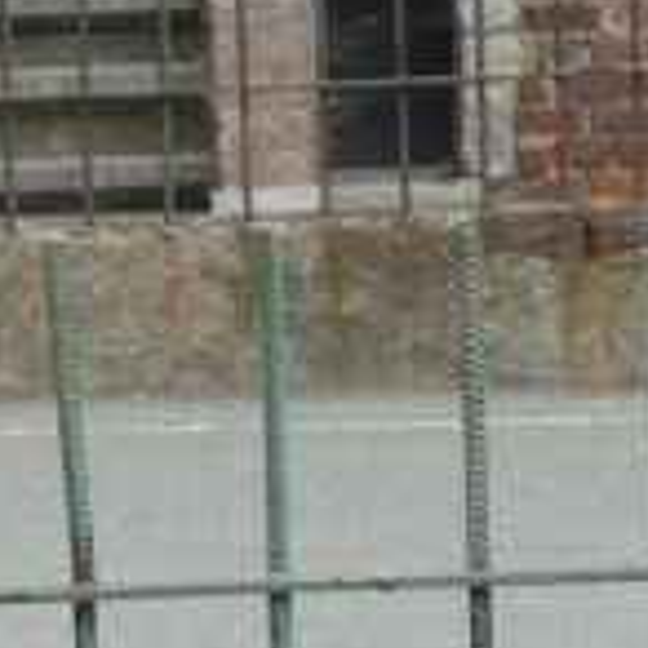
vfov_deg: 1.2
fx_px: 31048
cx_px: -262
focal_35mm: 1466
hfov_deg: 1.2
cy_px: 968
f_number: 4.9
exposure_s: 1/200
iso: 100
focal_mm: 47
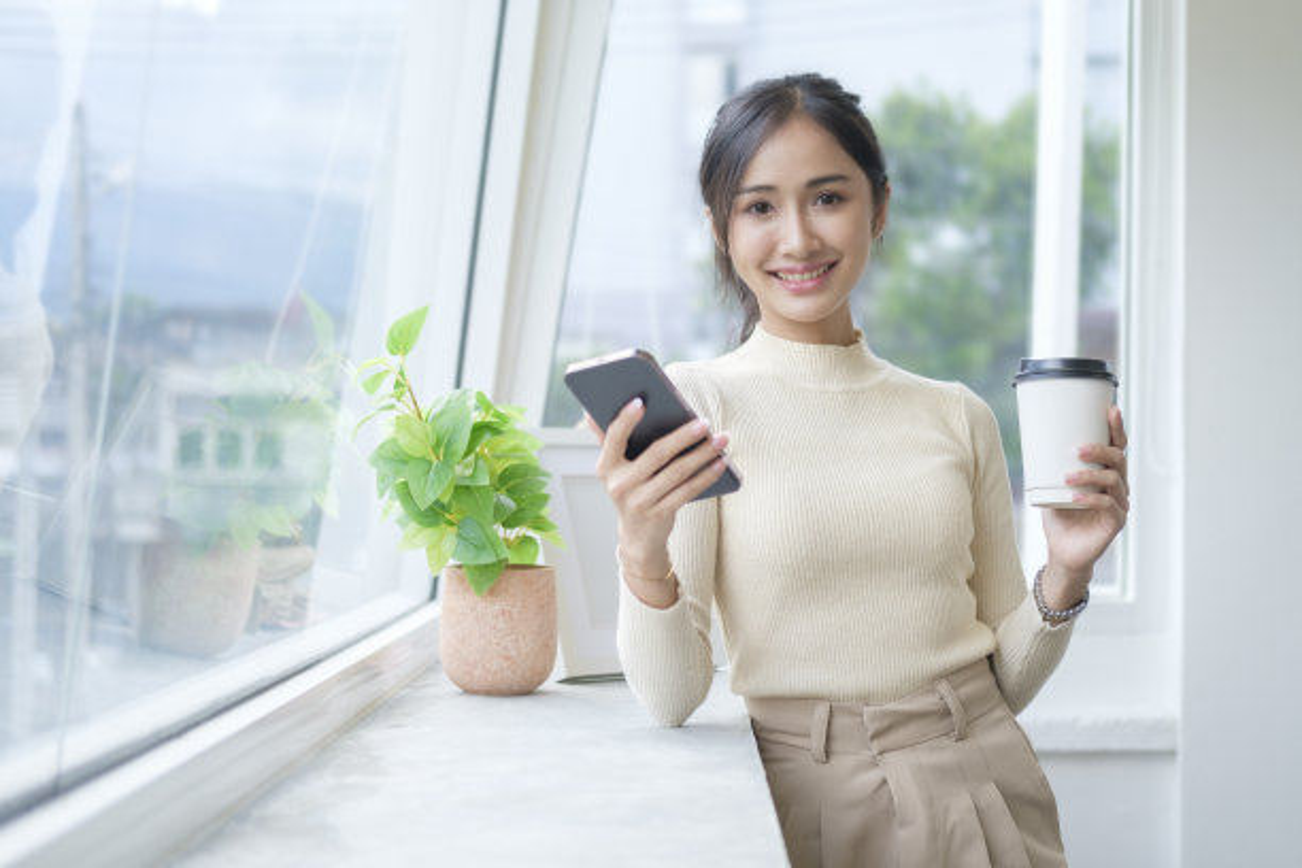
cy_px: 434
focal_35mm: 53
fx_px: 1917
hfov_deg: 37.5
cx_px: 651
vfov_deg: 25.5
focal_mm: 35
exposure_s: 1/340
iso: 160
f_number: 2
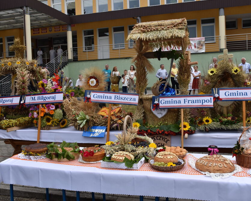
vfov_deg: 39.2
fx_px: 282
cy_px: 99
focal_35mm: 38
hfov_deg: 47.9
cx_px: 125
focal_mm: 22
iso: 200
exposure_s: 1/320
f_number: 9
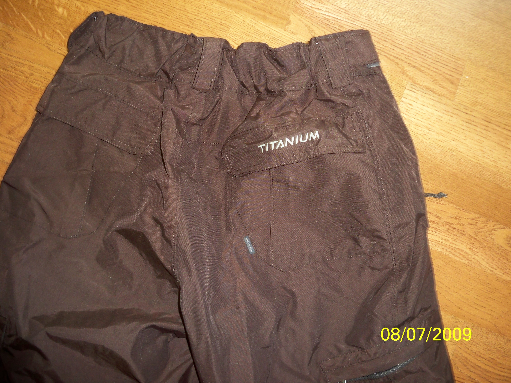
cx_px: 256
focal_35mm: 35
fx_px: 517
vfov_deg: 40.7
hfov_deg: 52.6
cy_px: 192
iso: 200
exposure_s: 1/30
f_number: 3.1
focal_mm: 6.3
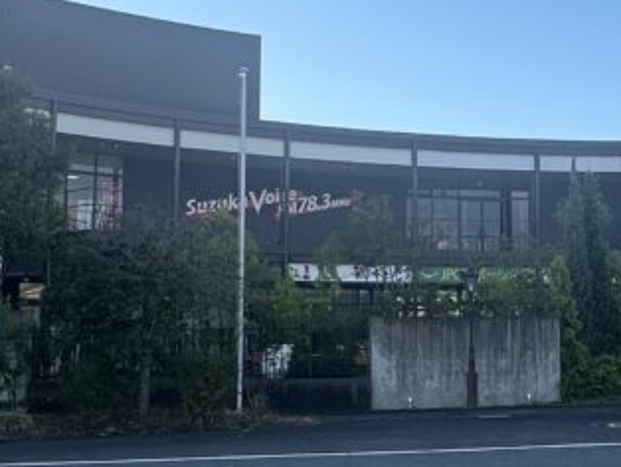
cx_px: 502
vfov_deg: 25.7
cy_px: 234
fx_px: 1023
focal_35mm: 57
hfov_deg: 32.8
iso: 40
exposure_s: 1/947
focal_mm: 2.22
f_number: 2.2
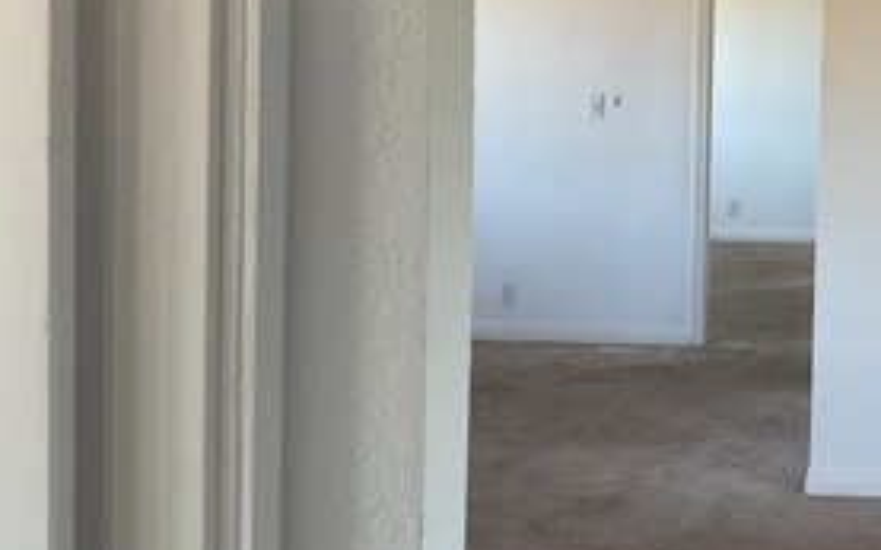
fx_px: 1704
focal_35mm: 71
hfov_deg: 26.7
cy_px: 86
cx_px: 961
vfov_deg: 18.1
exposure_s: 1/60
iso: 50
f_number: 1.8
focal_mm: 3
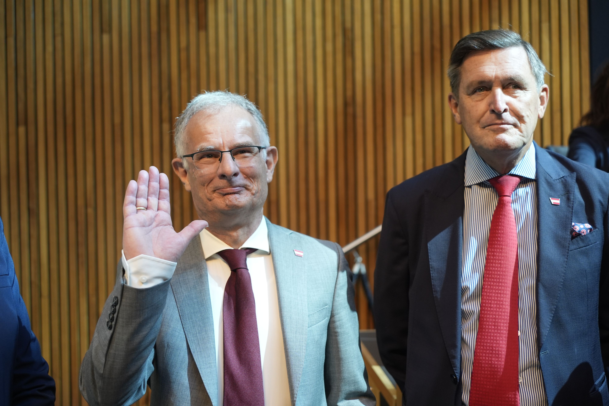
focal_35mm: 52
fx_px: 880
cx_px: 304
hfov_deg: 38.2
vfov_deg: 26.0
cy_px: 203
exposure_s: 1/320
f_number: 3.5
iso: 1000
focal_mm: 52
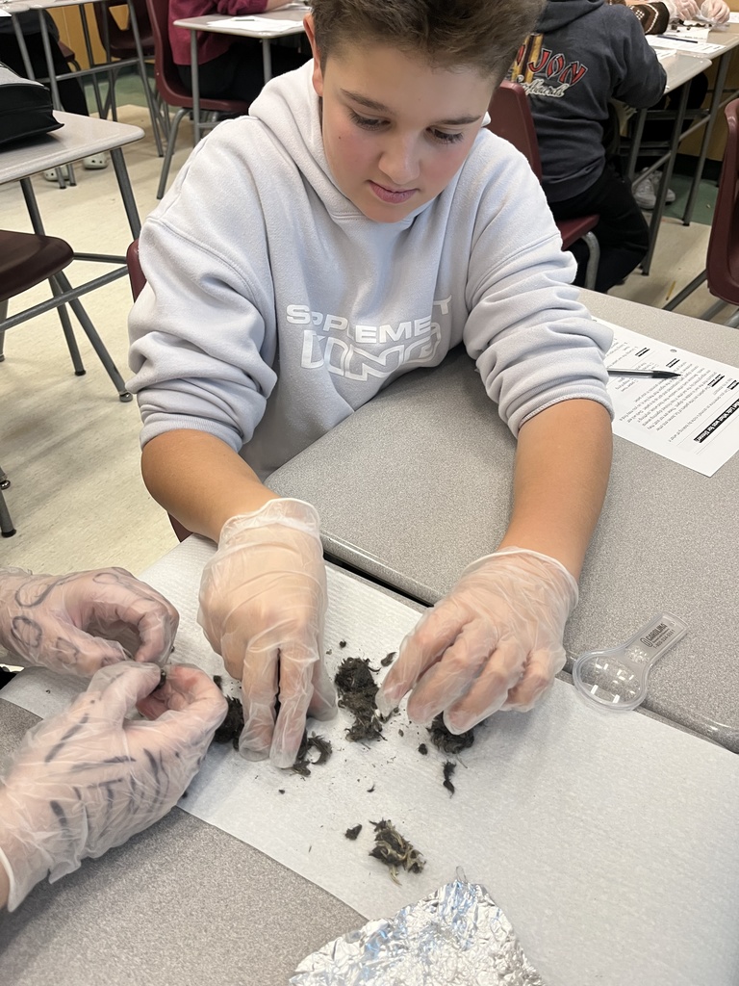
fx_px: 740
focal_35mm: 26
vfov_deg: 67.3
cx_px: 370
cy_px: 493
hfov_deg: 53.1
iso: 80
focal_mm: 5.1
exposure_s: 1/60
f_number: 1.6
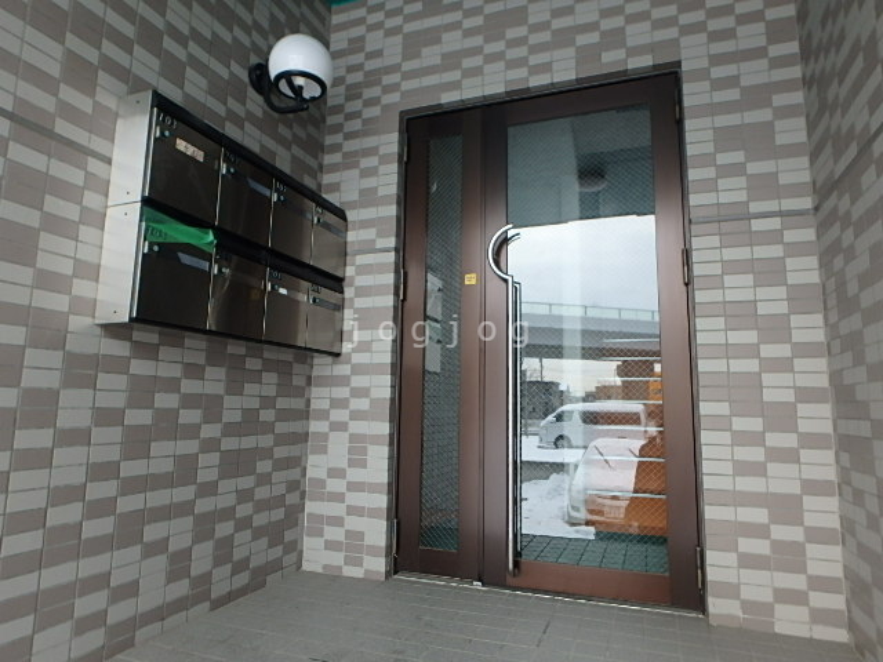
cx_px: 442
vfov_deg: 63.4
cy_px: 331
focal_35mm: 21
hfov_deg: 79.0
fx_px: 536
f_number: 3.5
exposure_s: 1/80
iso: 125
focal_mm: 3.7
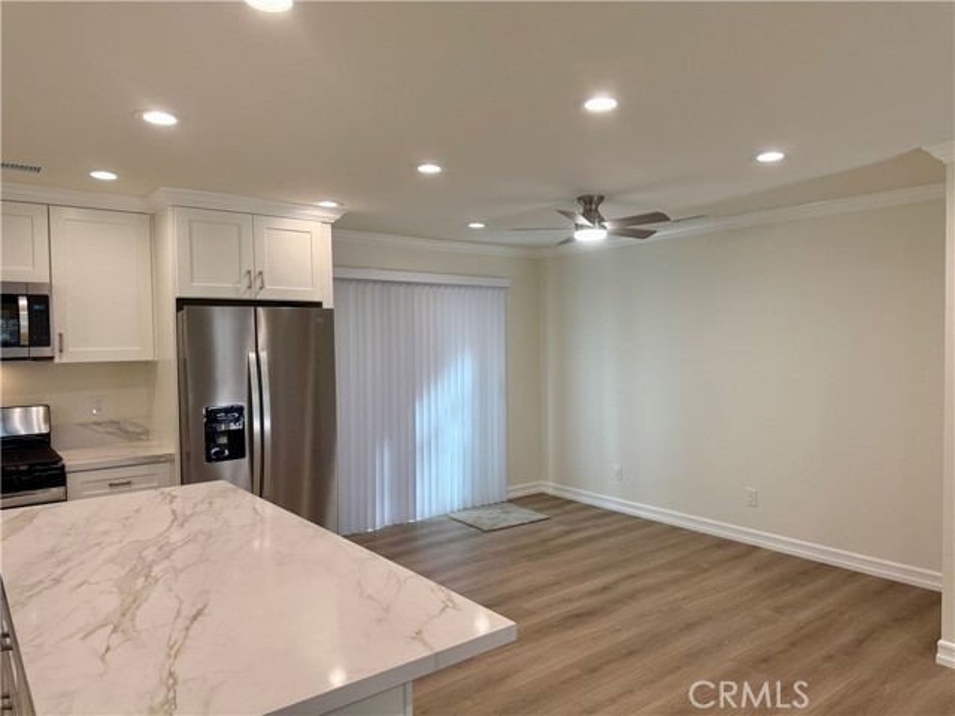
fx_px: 662
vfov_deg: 56.8
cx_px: 478
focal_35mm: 24
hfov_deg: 71.6
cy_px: 358
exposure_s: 1/235
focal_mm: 6.76
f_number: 1.78
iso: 125
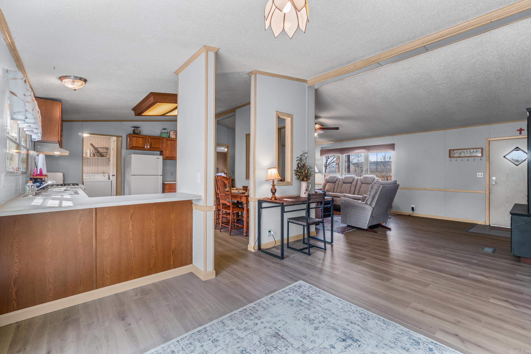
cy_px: 177
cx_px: 266
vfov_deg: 77.3
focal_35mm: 15
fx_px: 221
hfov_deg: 100.4
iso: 250
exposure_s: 1/4
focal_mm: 10
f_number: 9
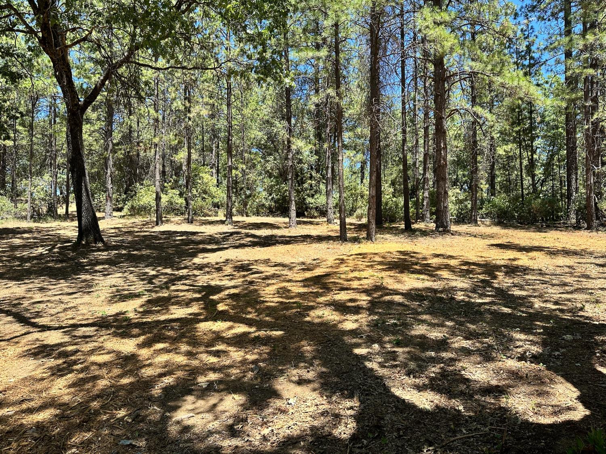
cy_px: 227
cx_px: 303
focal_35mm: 24
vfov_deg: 56.8
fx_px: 420
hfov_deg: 71.6
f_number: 1.78
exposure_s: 1/1473
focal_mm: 6.86
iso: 80
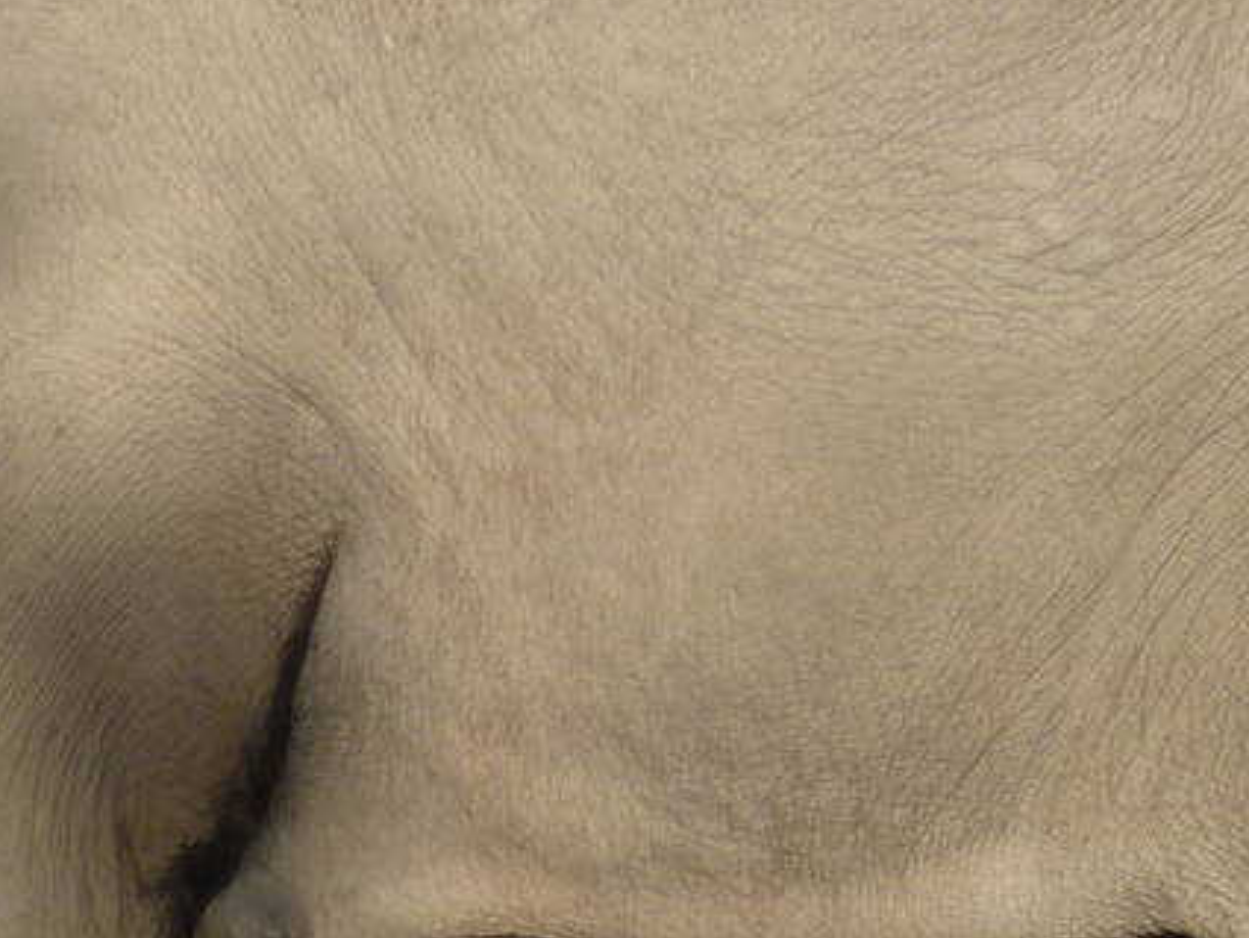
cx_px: 550
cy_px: 447
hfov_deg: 2.6
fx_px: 27177
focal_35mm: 753
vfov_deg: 2.0
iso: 80
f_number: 5.9
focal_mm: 36
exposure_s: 1/200
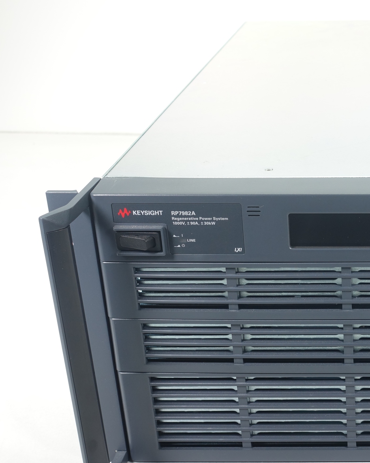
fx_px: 876
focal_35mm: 64
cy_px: 250
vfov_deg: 29.6
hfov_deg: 22.5
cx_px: 404
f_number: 4
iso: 125
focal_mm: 14.3
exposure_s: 1/80
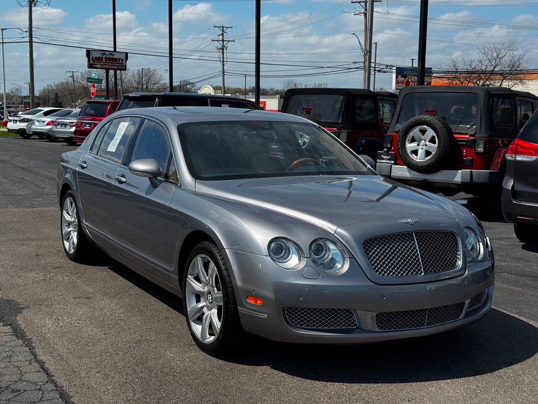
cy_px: 202
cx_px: 269
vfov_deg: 30.3
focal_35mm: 48
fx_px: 746
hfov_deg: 39.7
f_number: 1.78
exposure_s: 1/5848
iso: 64
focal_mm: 6.76
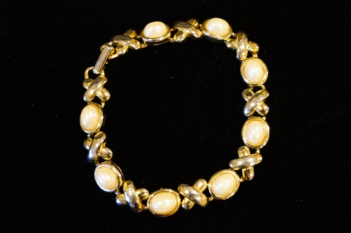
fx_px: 657
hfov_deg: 29.9
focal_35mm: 68
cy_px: 116
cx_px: 176
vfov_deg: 20.1
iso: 3200
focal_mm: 45
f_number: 5.6
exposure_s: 1/15
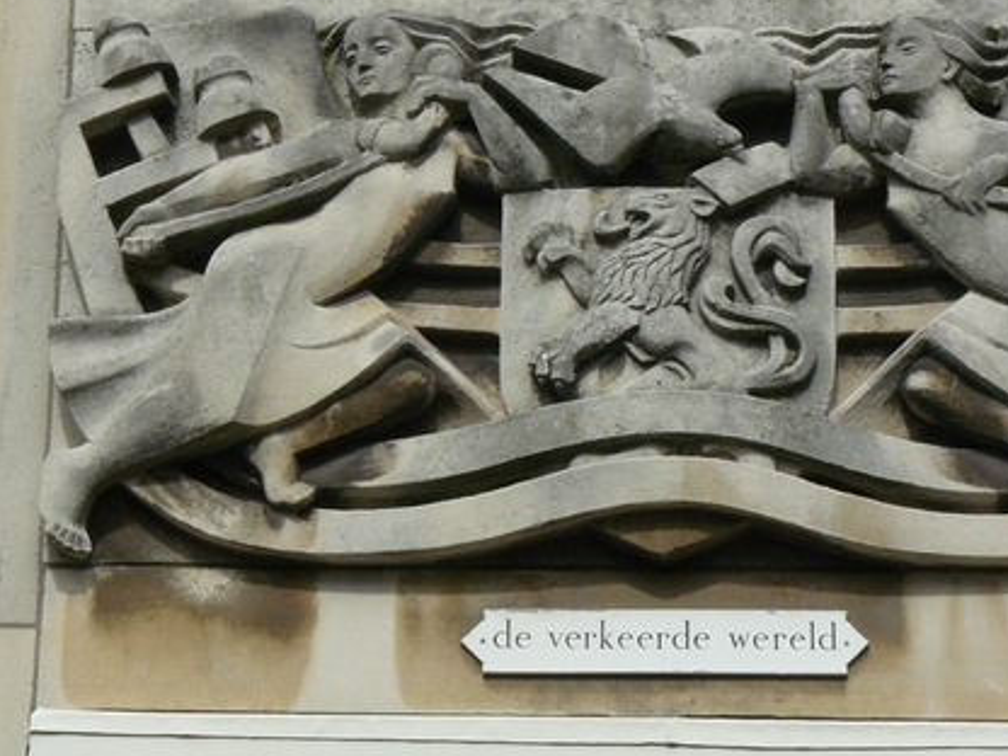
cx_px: 606
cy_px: 313
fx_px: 4077
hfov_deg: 14.1
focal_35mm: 140
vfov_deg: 10.6
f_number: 8
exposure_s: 1/500
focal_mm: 16.2
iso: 200
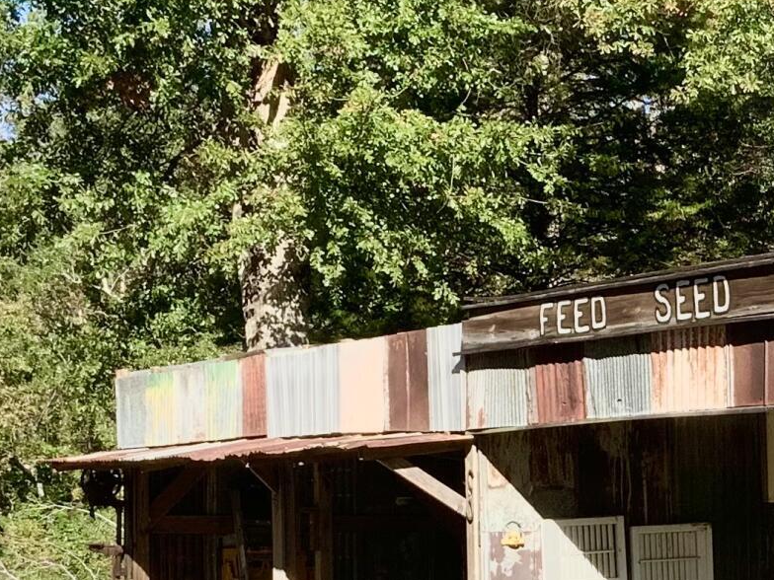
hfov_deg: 17.3
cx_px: 764
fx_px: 2482
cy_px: 544
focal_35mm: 111
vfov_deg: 13.2
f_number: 1.8
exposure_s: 1/869
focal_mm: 3
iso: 16
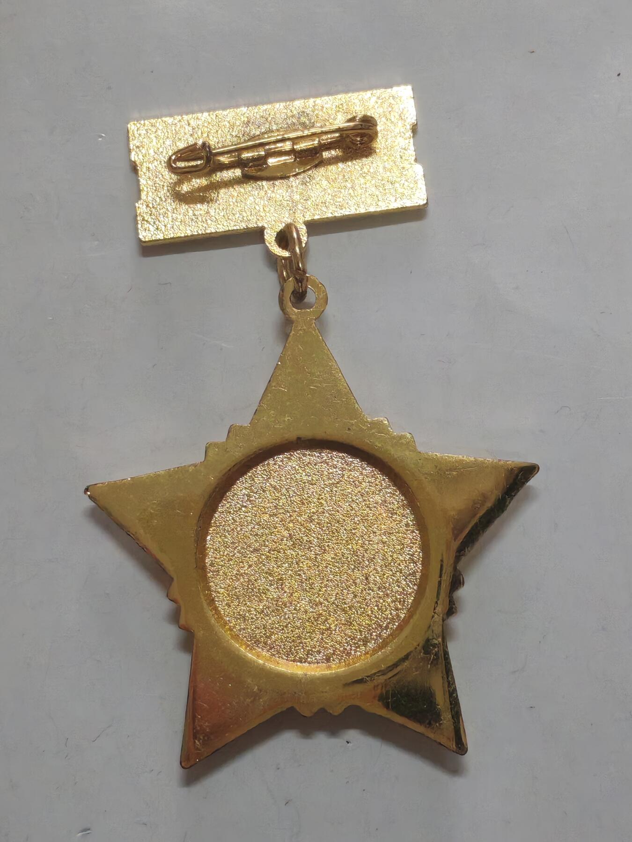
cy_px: 421
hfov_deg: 15.9
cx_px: 316
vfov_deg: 21.1
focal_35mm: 93
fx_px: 2264
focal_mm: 5.52
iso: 400
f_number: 1.95
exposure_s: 1/50
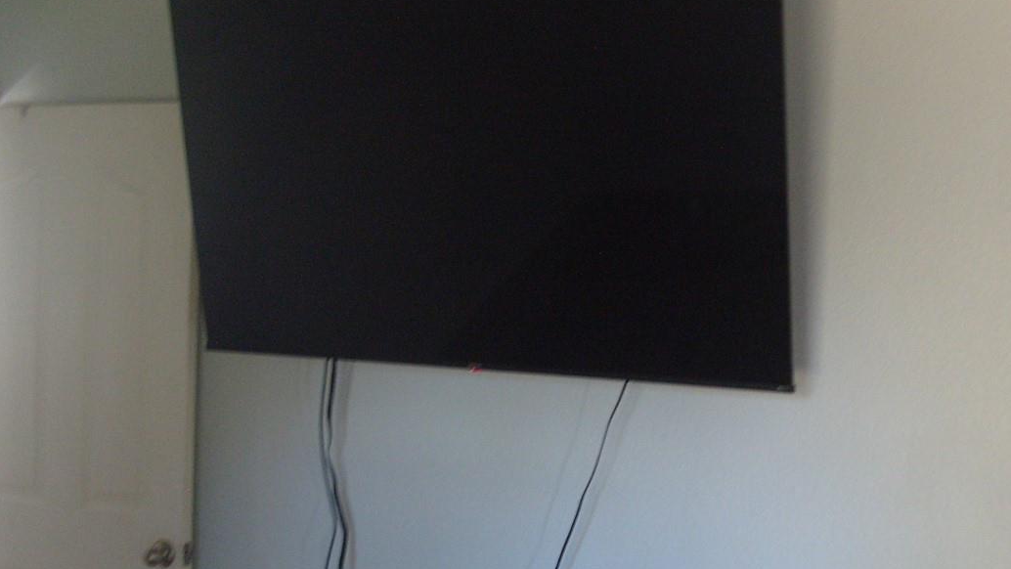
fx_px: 1582
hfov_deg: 35.1
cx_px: 685
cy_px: 455
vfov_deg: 20.2
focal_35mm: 59
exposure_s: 1/20
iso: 200
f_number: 2.8
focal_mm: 7.8
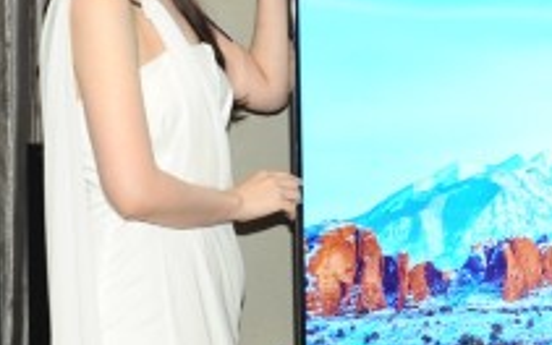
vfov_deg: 10.7
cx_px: 536
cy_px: 119
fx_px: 1851
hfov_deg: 16.6
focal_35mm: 123
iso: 1600
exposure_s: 1/80
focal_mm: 40
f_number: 5.6
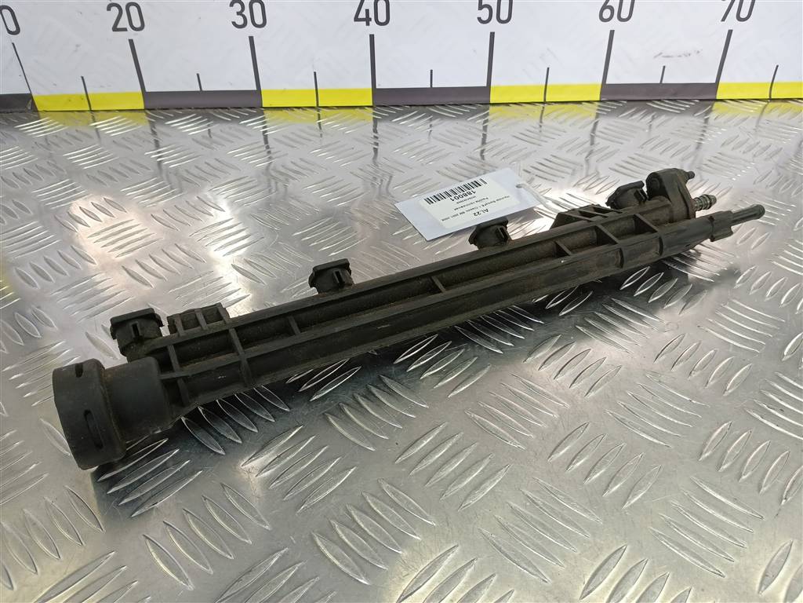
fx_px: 626
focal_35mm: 27
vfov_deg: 51.4
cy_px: 302
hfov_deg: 65.3
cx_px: 402
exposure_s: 1/50
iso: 90
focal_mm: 4.11
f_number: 1.6
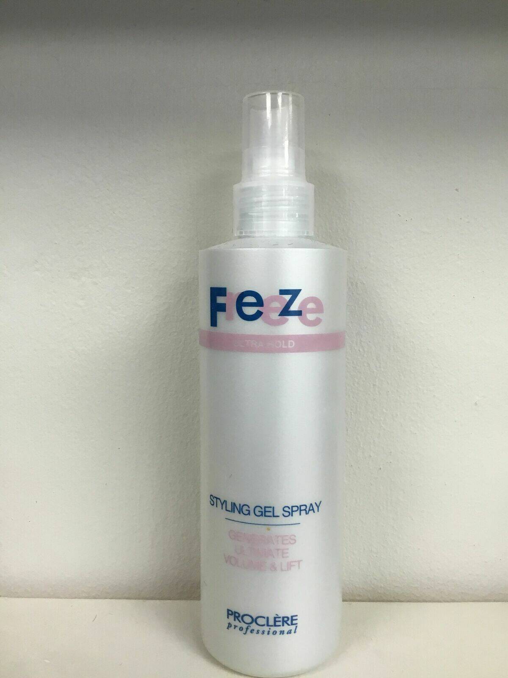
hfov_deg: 45.4
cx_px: 254
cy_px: 339
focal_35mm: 31
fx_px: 607
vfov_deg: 58.4
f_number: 2.4
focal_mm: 3.3
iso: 32
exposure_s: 1/33
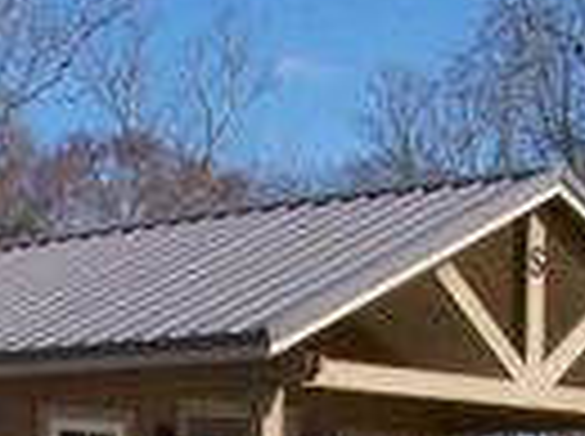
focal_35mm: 127
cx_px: 40
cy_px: 663
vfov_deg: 11.2
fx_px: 2142
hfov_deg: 15.3
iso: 400
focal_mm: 5.85
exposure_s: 1/2000
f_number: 5.6
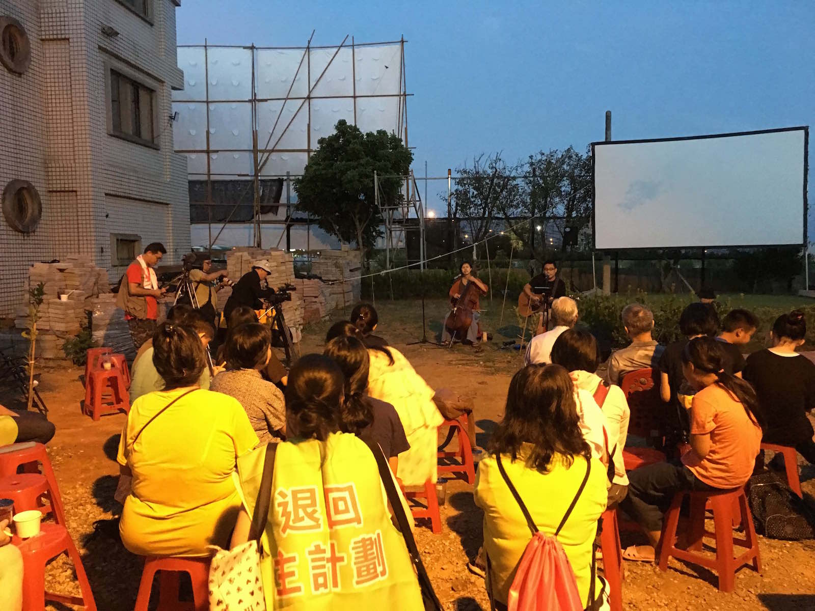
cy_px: 306
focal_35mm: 29
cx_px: 408
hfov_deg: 61.7
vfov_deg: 48.2
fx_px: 683
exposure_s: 1/4
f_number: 2.2
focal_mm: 4.15
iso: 100
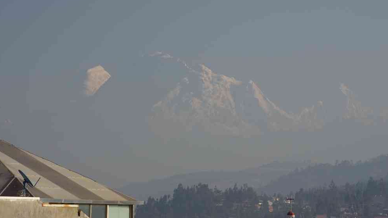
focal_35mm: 214
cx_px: 193
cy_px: 124
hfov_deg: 10.1
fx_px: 2197
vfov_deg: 5.7
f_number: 9
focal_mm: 135
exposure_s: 1/200
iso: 200
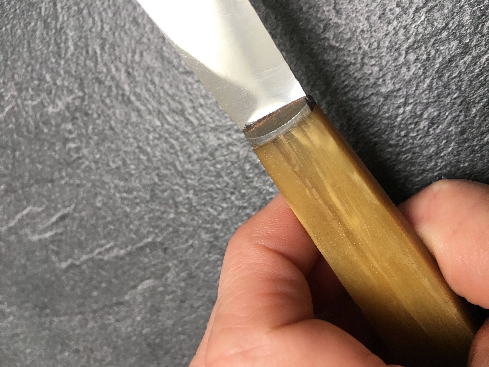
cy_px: 184
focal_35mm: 29
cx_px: 244
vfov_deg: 48.2
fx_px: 410
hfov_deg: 61.7
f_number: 2.2
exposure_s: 1/33
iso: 32
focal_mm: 4.15
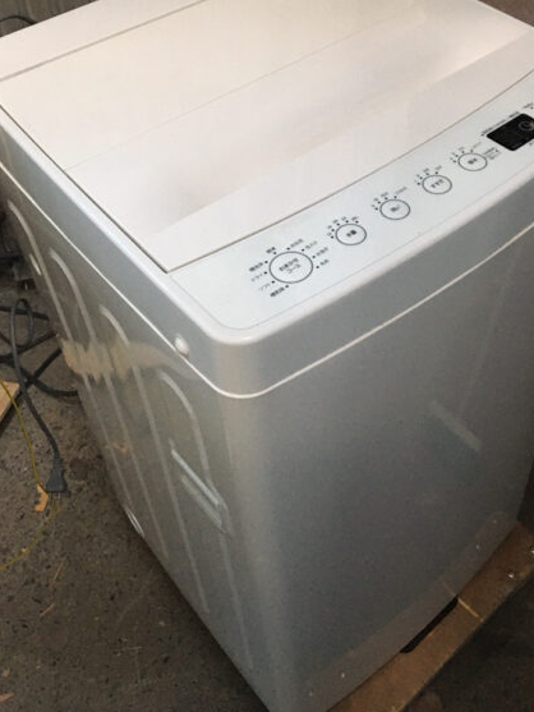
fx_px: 781
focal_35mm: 38
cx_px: 294
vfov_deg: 48.3
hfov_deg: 37.7
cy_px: 252
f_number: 2.2
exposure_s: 1/30
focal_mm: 4.15
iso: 200
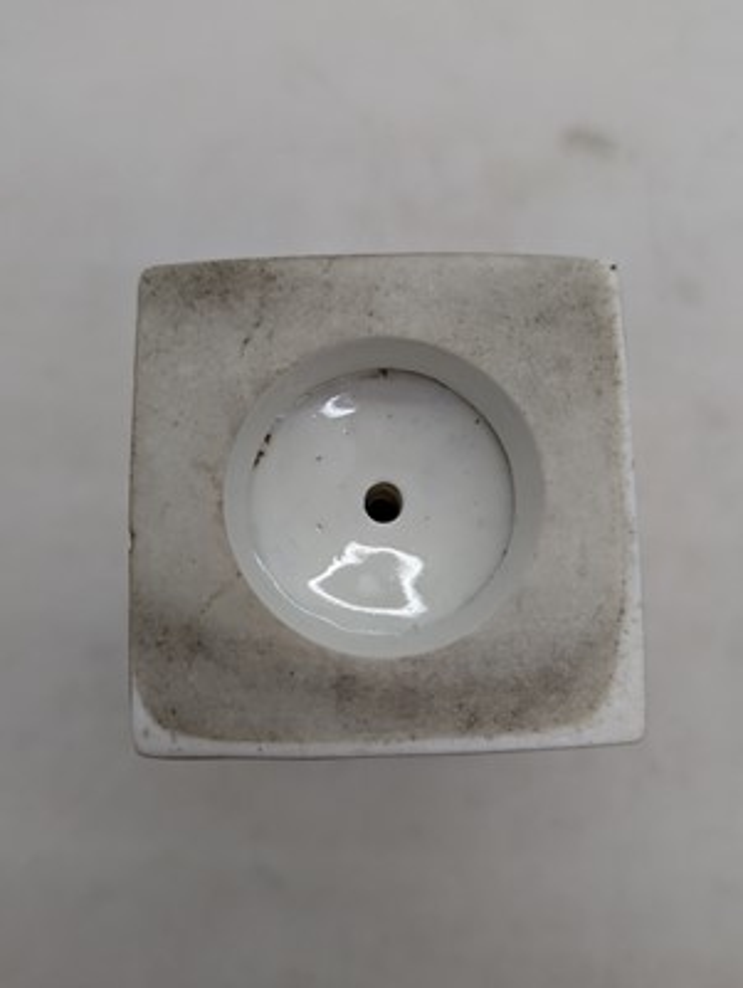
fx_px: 685
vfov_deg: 71.5
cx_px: 372
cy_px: 494
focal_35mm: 24
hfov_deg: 56.9
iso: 75
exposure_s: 1/169
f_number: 1.85
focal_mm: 6.81
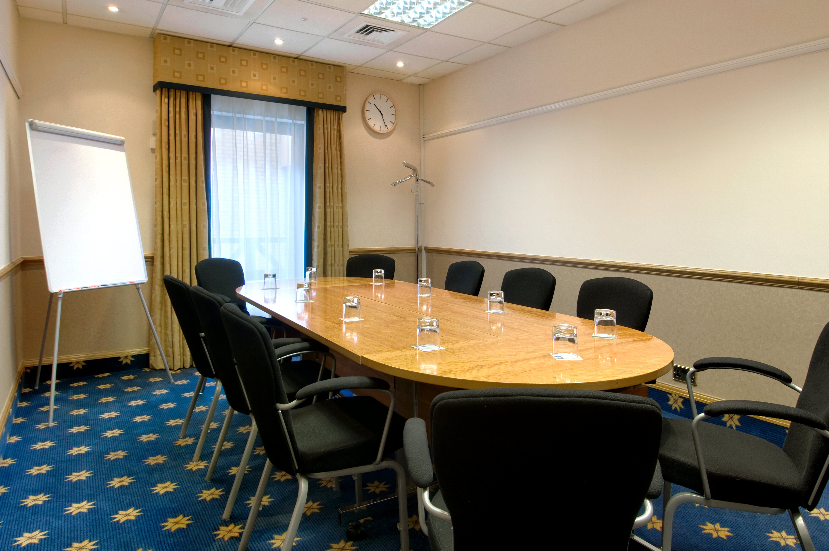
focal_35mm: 21
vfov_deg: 59.4
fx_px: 483
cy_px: 276
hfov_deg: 81.3
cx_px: 414
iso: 280
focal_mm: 14
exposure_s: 1/2
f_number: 8
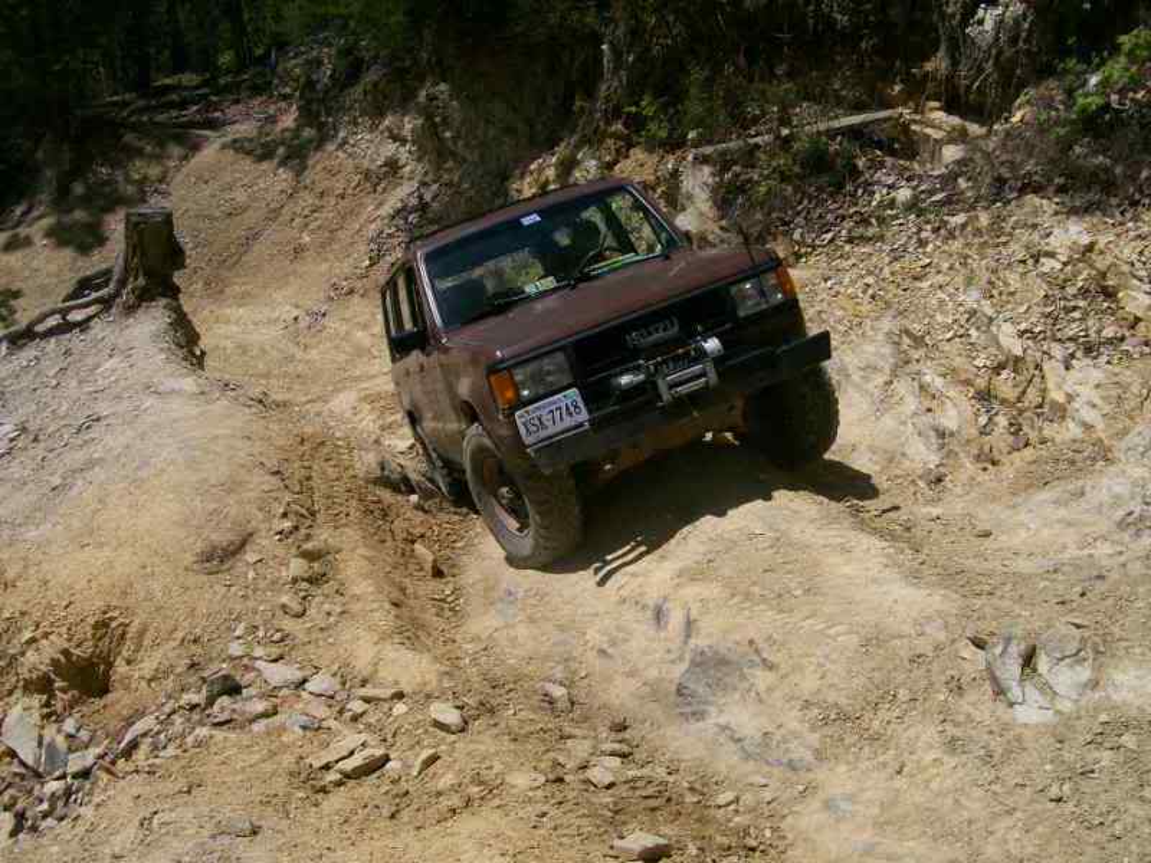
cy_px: 432
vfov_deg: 39.7
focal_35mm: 36
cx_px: 576
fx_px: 1197
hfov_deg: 51.4
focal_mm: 6
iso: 80
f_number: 4.8
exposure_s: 1/1252
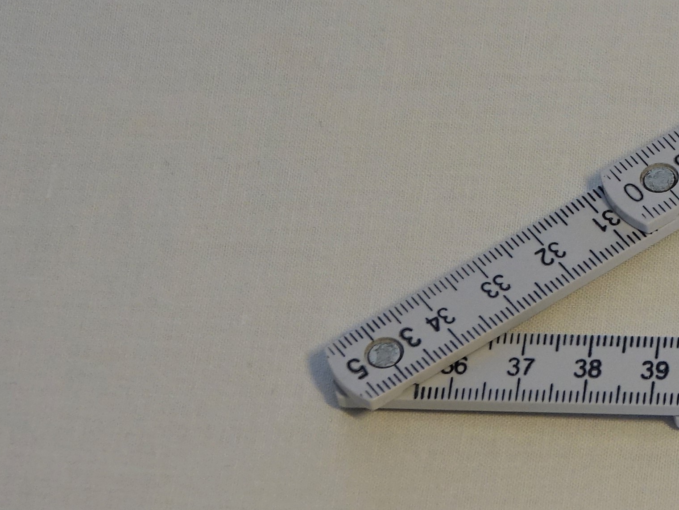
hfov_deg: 7.2
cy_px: 12
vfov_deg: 5.4
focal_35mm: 273
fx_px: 5356
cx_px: 900
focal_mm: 28.91
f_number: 3.5
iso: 250
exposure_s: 1/80
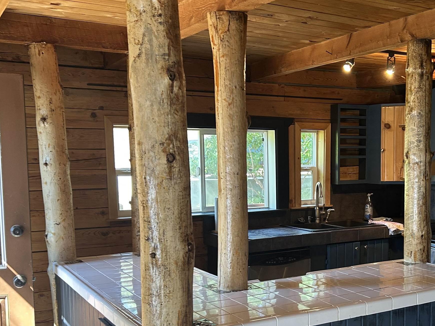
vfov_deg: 31.4
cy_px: 207
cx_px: 296
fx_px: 578
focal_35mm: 46
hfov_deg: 40.6
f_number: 1.5
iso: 125
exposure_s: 1/60
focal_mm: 5.7
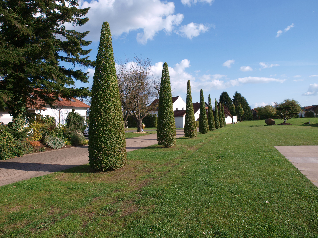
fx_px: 220
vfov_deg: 56.8
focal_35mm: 24
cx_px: 159
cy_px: 119
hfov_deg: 71.6
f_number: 6.3
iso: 100
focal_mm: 12
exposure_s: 1/320
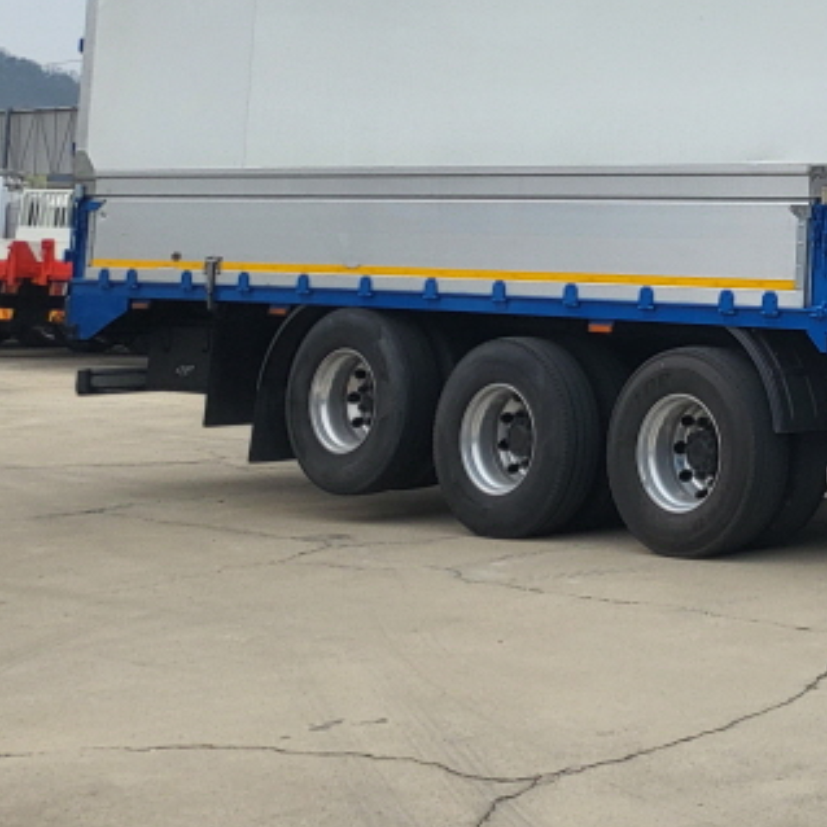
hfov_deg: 20.5
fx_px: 1946
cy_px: 23
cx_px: 1250
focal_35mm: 72
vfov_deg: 23.1
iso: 50
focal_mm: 4.25
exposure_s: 1/3399
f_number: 1.8
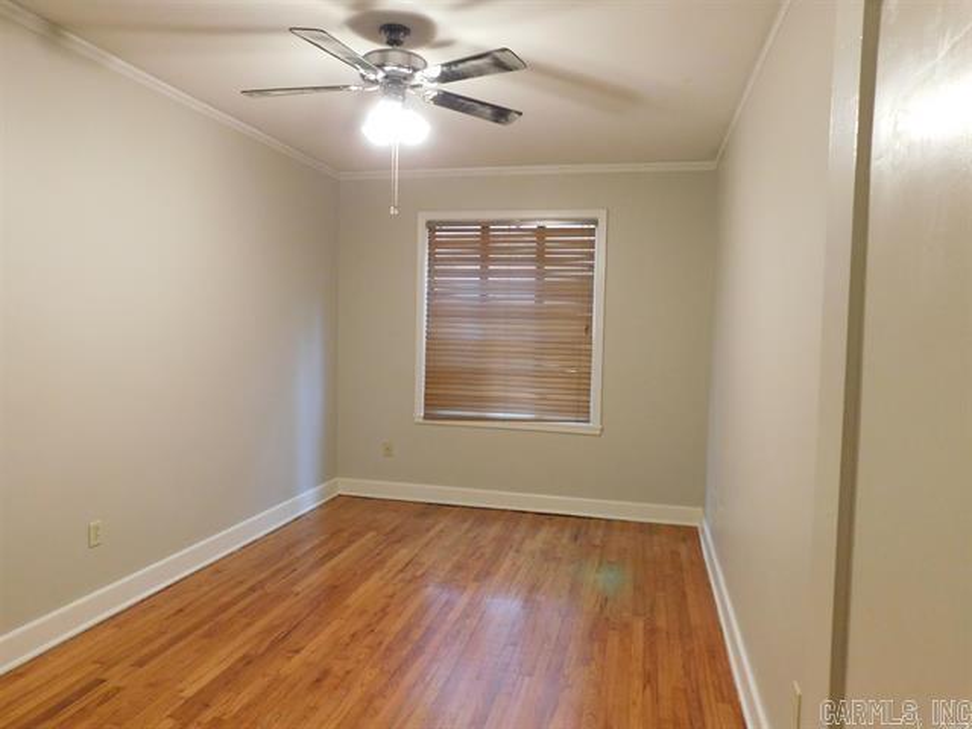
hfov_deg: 73.9
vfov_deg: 58.9
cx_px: 486
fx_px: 646
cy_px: 364
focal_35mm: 23
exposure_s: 1/20
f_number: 3
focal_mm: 4
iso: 400
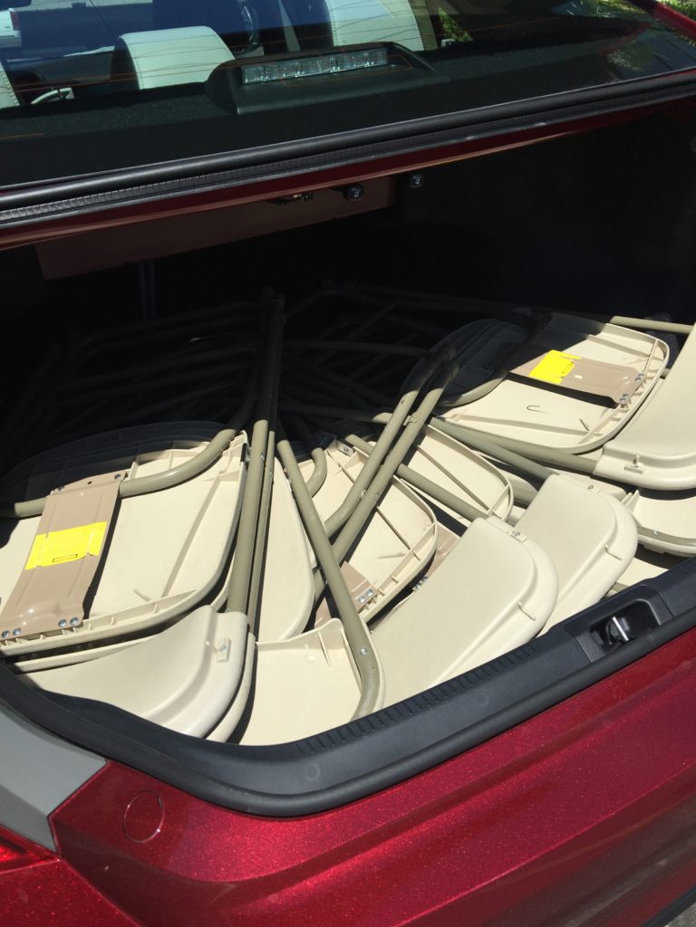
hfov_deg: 48.2
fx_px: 777
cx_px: 348
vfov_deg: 61.7
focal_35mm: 29
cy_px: 464
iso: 32
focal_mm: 4.15
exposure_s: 1/3049
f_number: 2.2
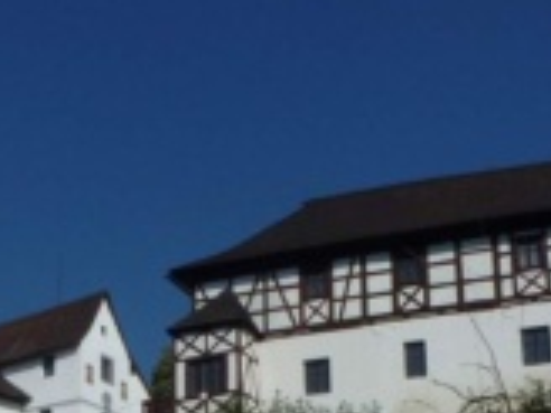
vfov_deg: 19.2
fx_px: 1162
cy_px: 478
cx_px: 101
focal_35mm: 73
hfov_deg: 26.1
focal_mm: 4.3
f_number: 4.5
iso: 100
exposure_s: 1/2000
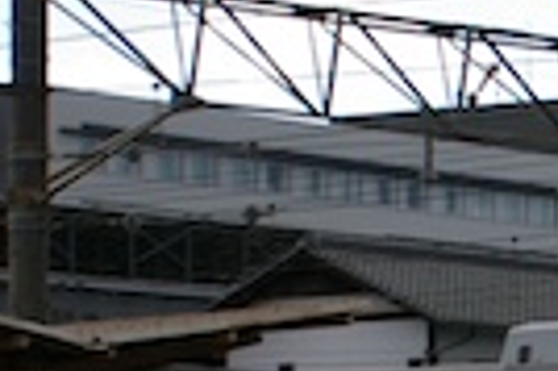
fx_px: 4478
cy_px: 502
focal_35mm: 289
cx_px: 1128
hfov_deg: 6.9
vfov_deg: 4.7
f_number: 4.5
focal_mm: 43
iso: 400
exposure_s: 1/2000
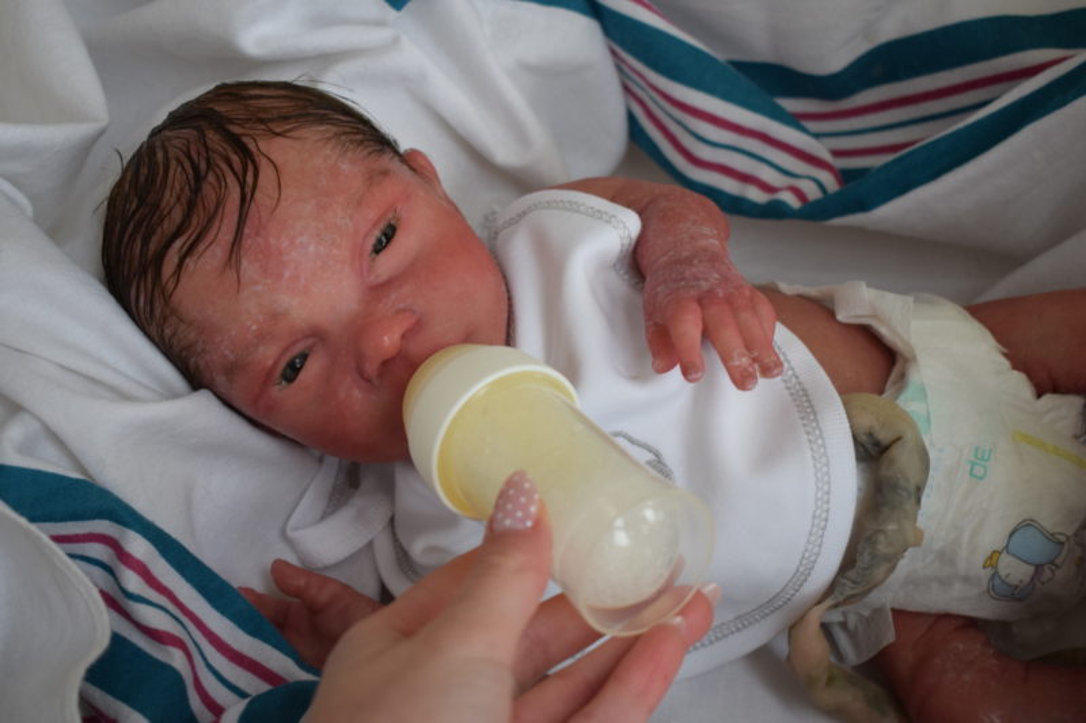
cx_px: 543
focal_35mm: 57
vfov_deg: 23.8
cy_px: 362
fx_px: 1719
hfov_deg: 35.1
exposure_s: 1/60
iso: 500
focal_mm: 38
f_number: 4.8
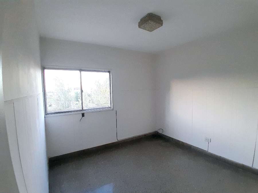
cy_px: 96
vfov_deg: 74.7
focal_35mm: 17
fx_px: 127
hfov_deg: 91.0
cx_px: 129
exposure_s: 1/33
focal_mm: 1.46
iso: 125
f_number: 2.2
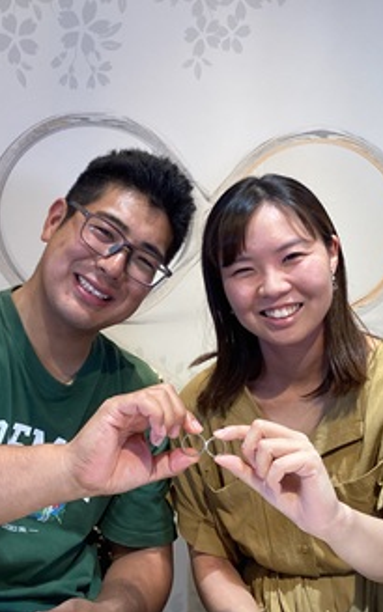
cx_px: 159
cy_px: 311
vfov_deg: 44.4
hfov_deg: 28.5
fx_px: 752
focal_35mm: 45
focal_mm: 3.3
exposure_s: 1/100
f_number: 2.4
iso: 80
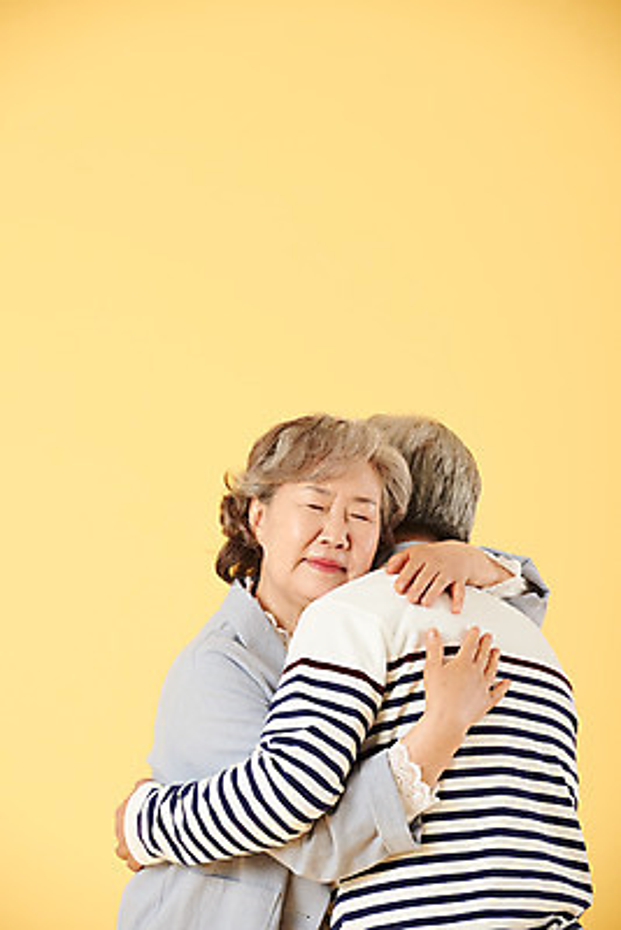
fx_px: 5170
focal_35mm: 200
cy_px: 465
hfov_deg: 6.9
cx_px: 310
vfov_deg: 10.3
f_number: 8
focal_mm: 200
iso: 100
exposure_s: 1/125
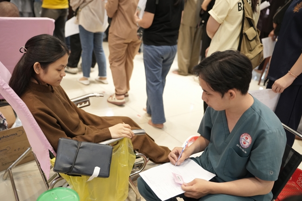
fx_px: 294
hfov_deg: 54.4
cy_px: 100
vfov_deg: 37.8
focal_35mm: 35
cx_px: 151
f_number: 2.5
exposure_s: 1/160
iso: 2000
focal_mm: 35
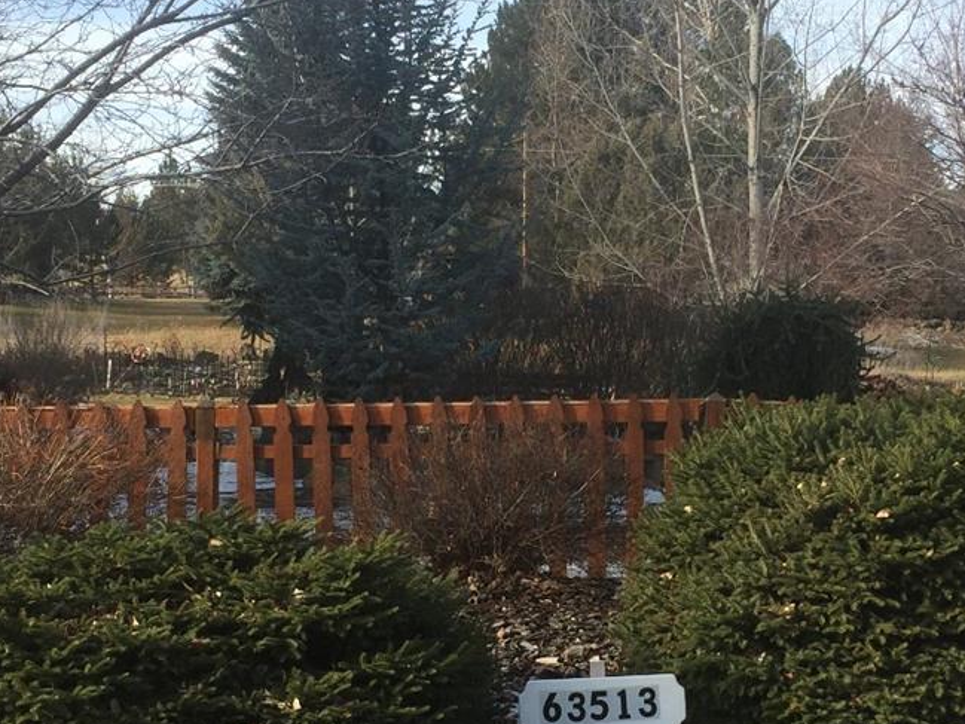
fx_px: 1868
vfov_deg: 21.8
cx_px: 586
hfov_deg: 28.9
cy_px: 508
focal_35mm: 67
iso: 32
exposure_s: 1/694
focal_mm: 4.15
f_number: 2.2
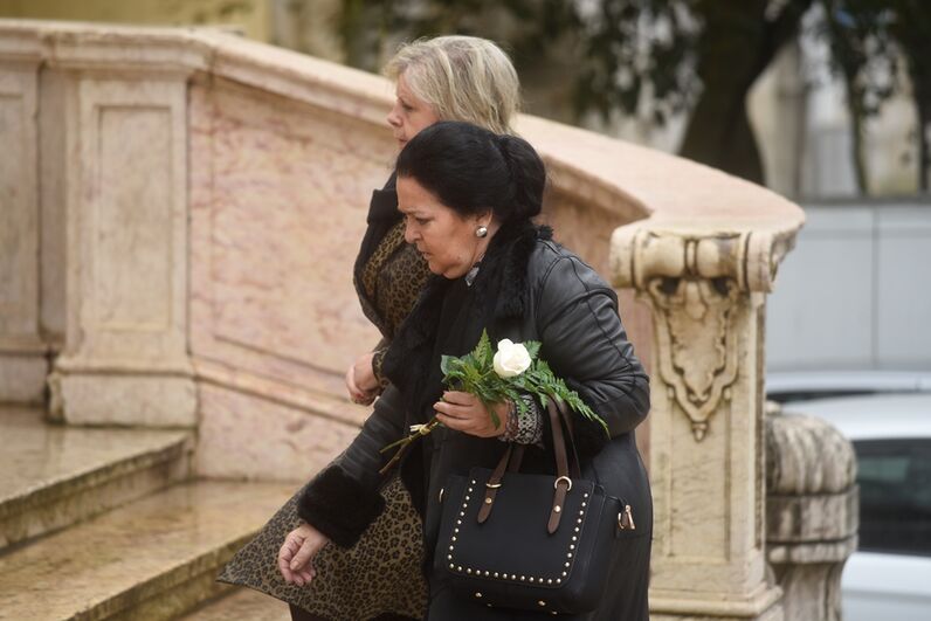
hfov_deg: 10.3
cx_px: 466
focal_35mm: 200
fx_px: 5173
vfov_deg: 6.9
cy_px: 310
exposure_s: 1/400
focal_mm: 200
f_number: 4.5
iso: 250
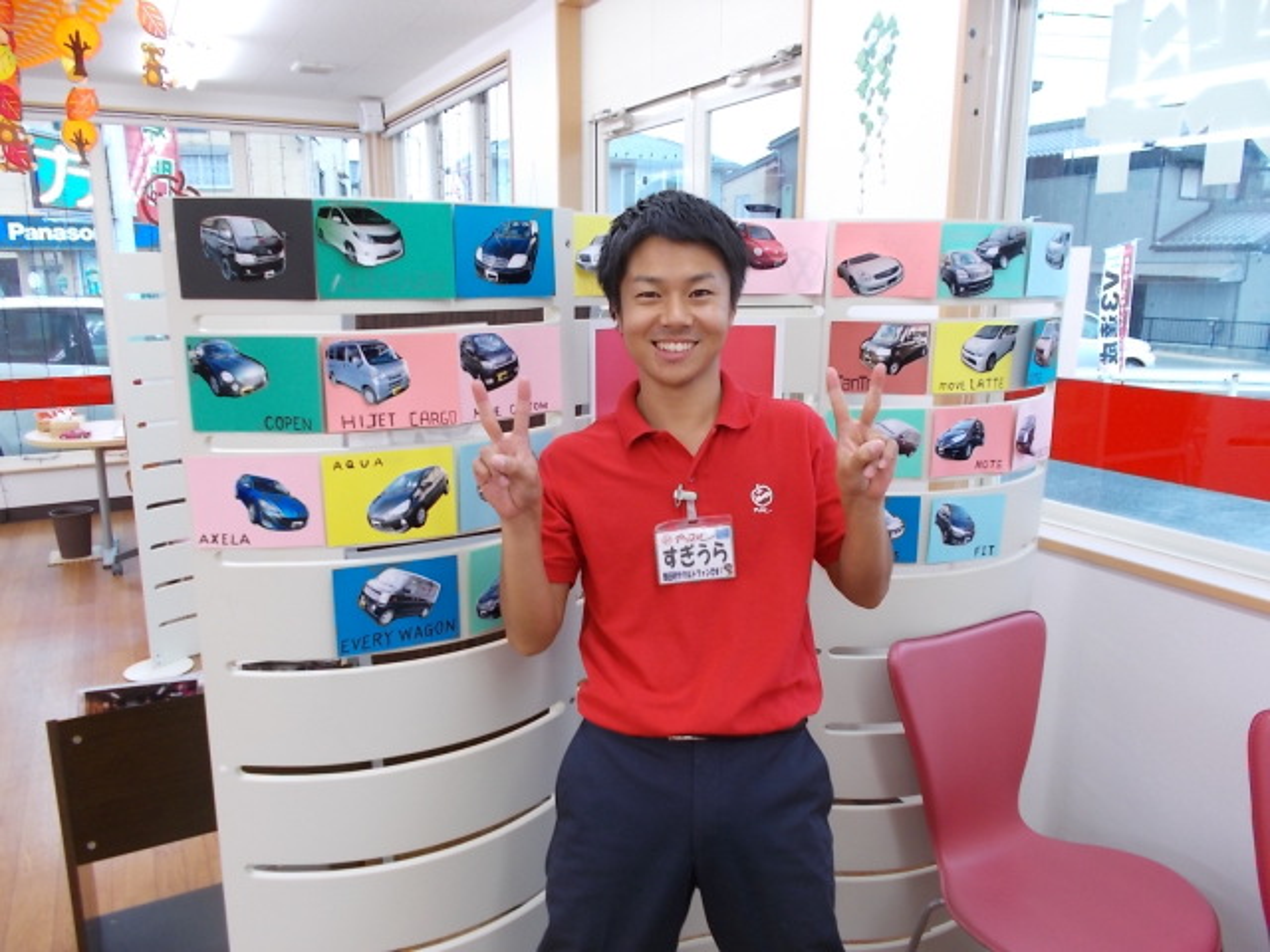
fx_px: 954
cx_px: 635
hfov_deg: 67.3
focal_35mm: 26
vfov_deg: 53.1
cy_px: 476
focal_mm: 4.6
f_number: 3.2
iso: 125
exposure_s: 1/25
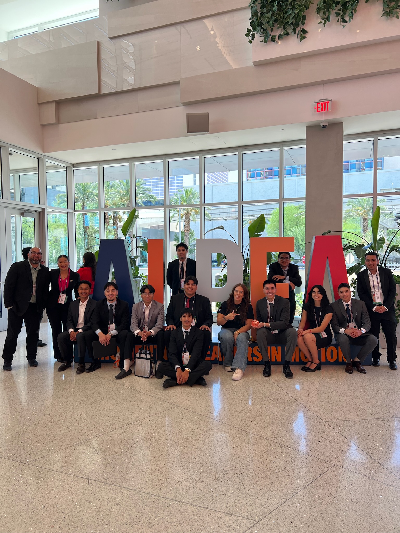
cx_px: 200
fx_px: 401
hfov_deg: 53.1
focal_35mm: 26
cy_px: 266
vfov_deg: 67.3
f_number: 1.5
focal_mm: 5.7
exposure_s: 1/120
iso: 50
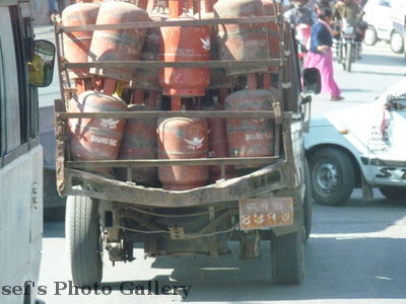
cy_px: 152
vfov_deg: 4.7
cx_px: 203
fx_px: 3683
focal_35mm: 314
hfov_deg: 6.3
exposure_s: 1/640
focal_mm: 55.8
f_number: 3.7
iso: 800
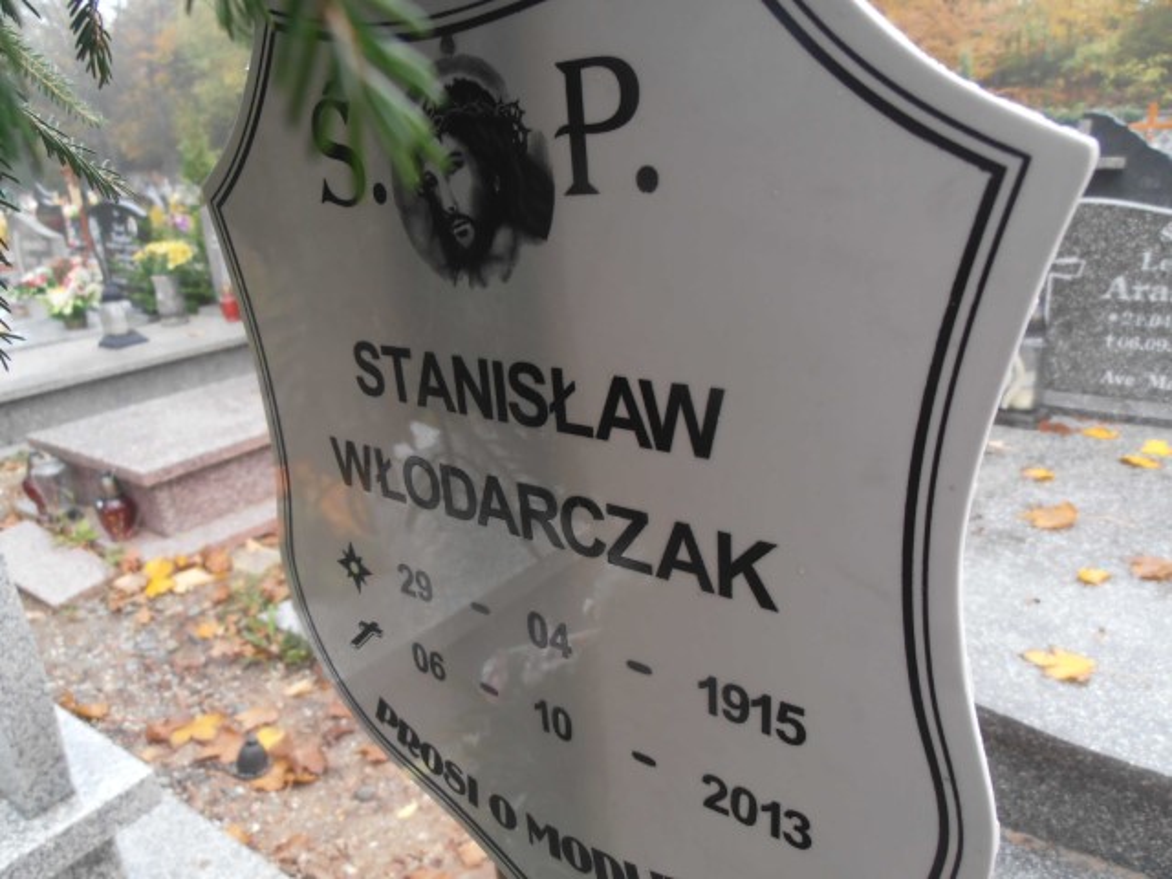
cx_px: 586
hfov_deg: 71.6
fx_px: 813
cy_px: 440
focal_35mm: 24
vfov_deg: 56.8
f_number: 3
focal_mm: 4.2
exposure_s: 1/80
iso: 80
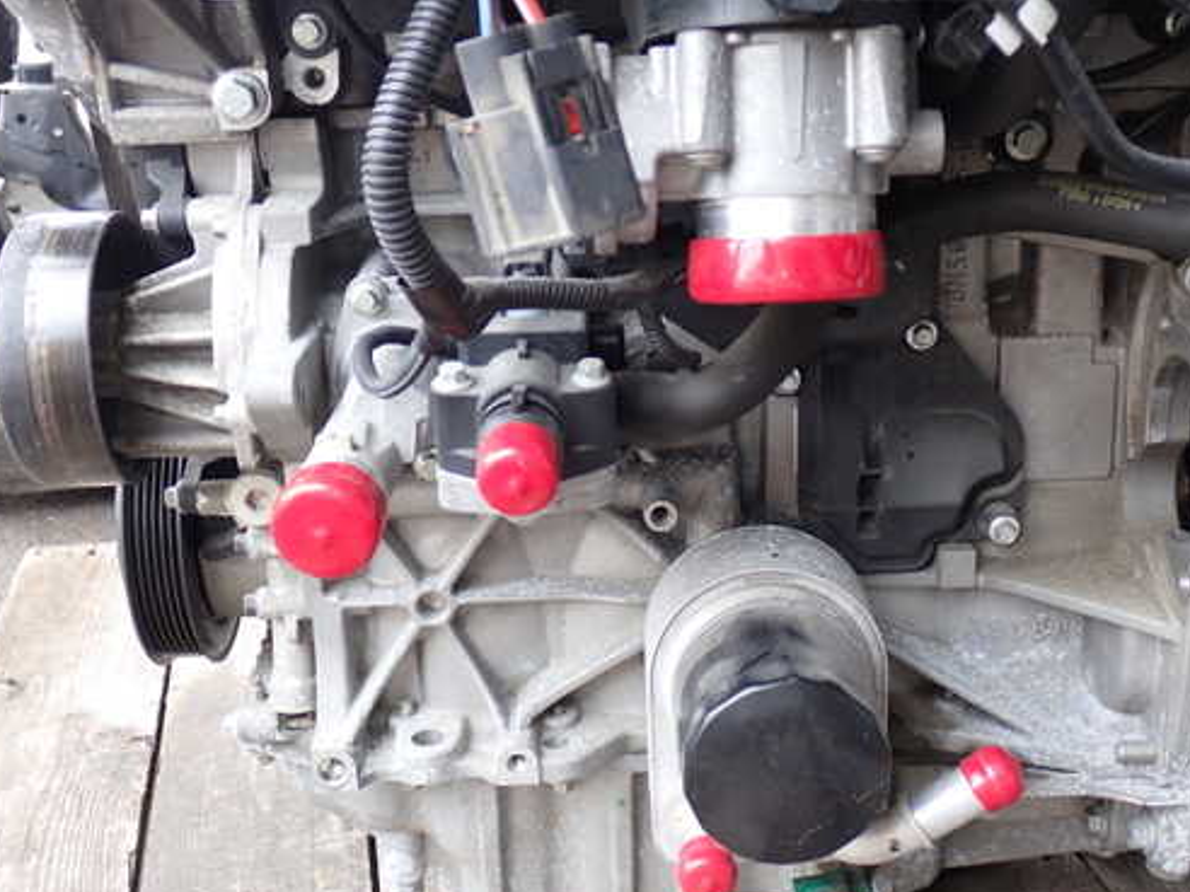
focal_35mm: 50
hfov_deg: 38.1
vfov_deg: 29.1
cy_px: 445
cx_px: 692
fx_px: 1719
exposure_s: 1/60
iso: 200
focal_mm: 7.31
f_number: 2.8
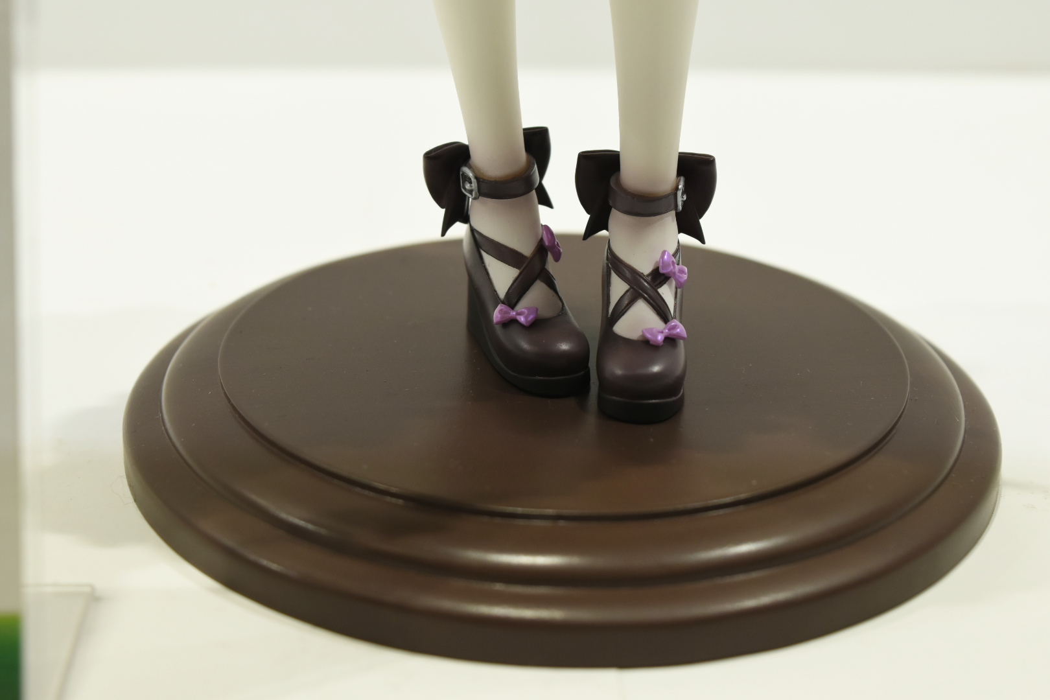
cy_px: 350
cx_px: 525
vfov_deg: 18.9
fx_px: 2100
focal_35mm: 72
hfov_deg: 28.1
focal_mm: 48
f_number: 8
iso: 640
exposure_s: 1/500
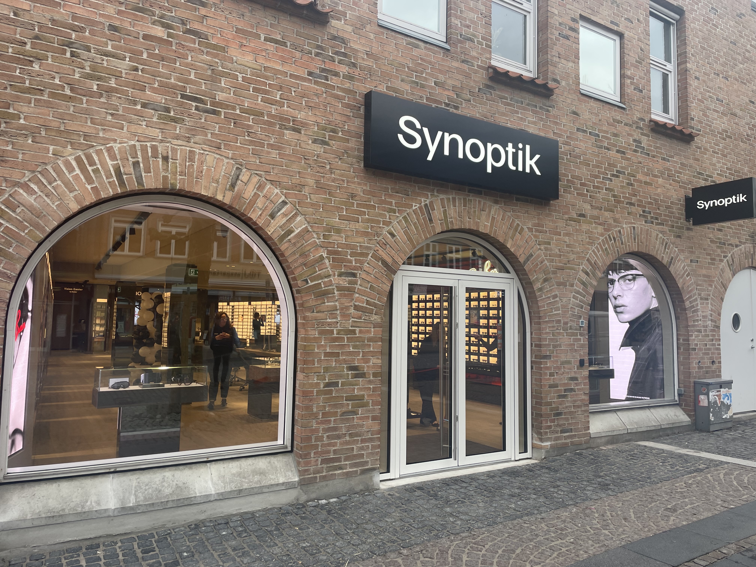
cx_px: 378
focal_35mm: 26
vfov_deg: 53.1
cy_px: 284
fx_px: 568
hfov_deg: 67.3
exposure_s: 1/121
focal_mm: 4.2
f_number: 1.6
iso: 32
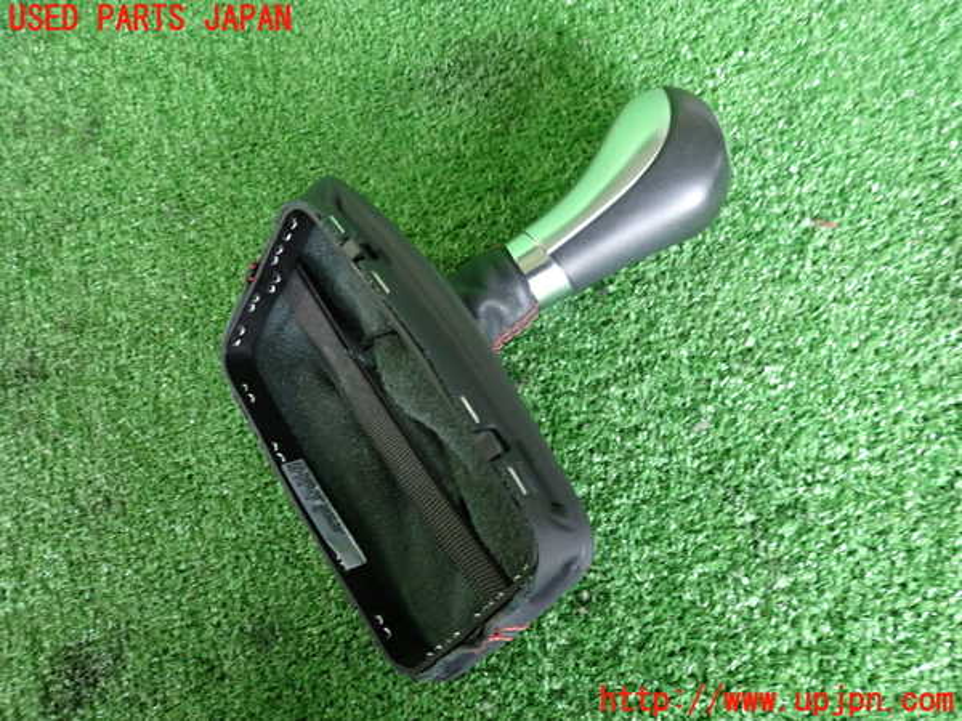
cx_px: 481
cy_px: 360
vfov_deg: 54.9
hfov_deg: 69.4
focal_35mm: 25
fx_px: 695
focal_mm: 4.5
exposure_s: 1/30
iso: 400
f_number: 2
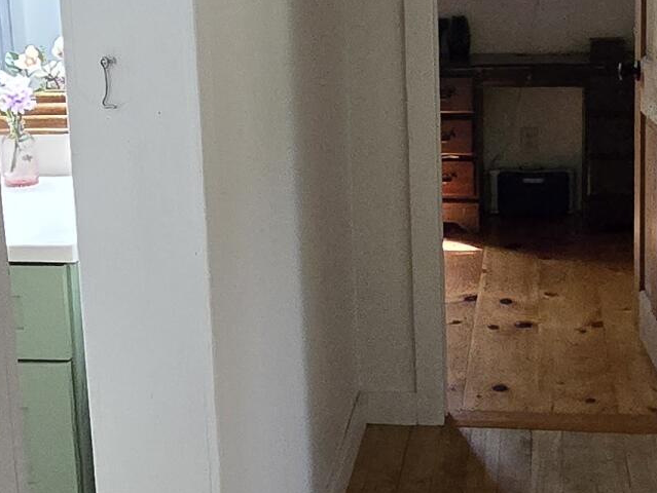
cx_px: 397
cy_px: 149
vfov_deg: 23.9
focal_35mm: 61
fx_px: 1158
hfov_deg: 31.6
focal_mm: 2.2
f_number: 2.2
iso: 1250
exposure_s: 1/60
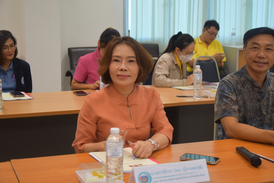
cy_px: 92
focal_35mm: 68
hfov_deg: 29.9
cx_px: 137
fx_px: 514
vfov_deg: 20.2
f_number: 4.8
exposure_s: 1/160
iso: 1250
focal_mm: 45
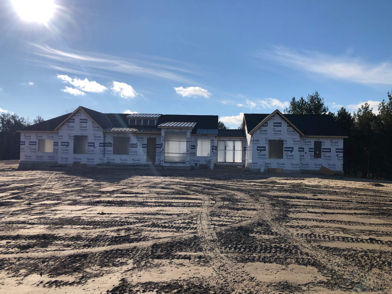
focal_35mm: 28
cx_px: 196
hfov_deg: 63.4
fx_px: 317
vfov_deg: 49.7
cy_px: 147
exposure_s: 1/4000
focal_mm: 3.99
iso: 20
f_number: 1.8
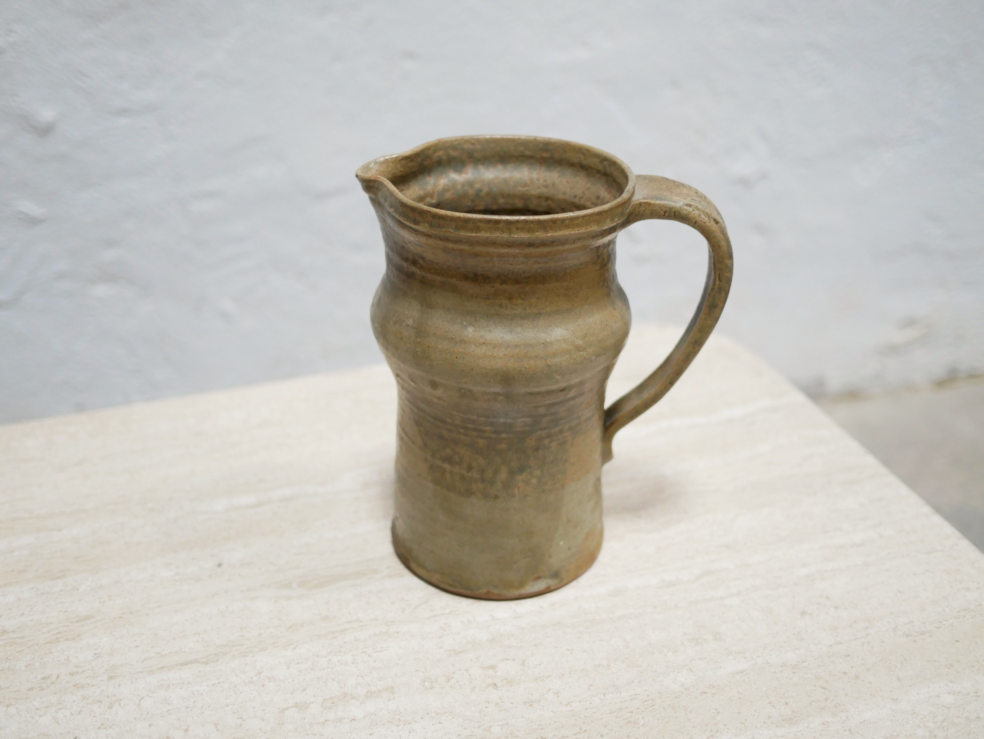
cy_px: 370
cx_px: 492
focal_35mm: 40
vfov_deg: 36.0
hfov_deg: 46.8
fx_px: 1138
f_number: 1.7
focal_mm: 20
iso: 800
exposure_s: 1/60
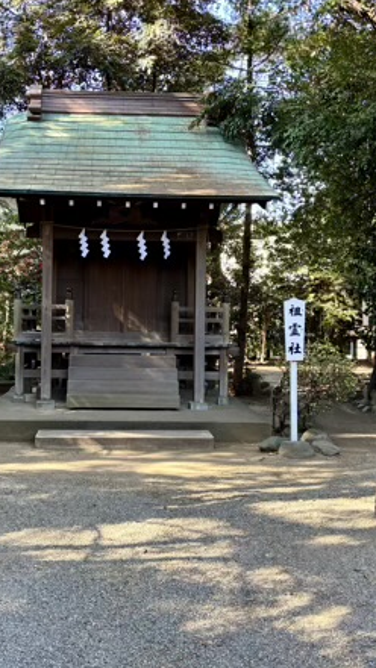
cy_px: 316
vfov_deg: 45.5
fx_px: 798
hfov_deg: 26.4
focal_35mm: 45
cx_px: 124
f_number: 1.6
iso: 64
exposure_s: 1/121
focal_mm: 5.96
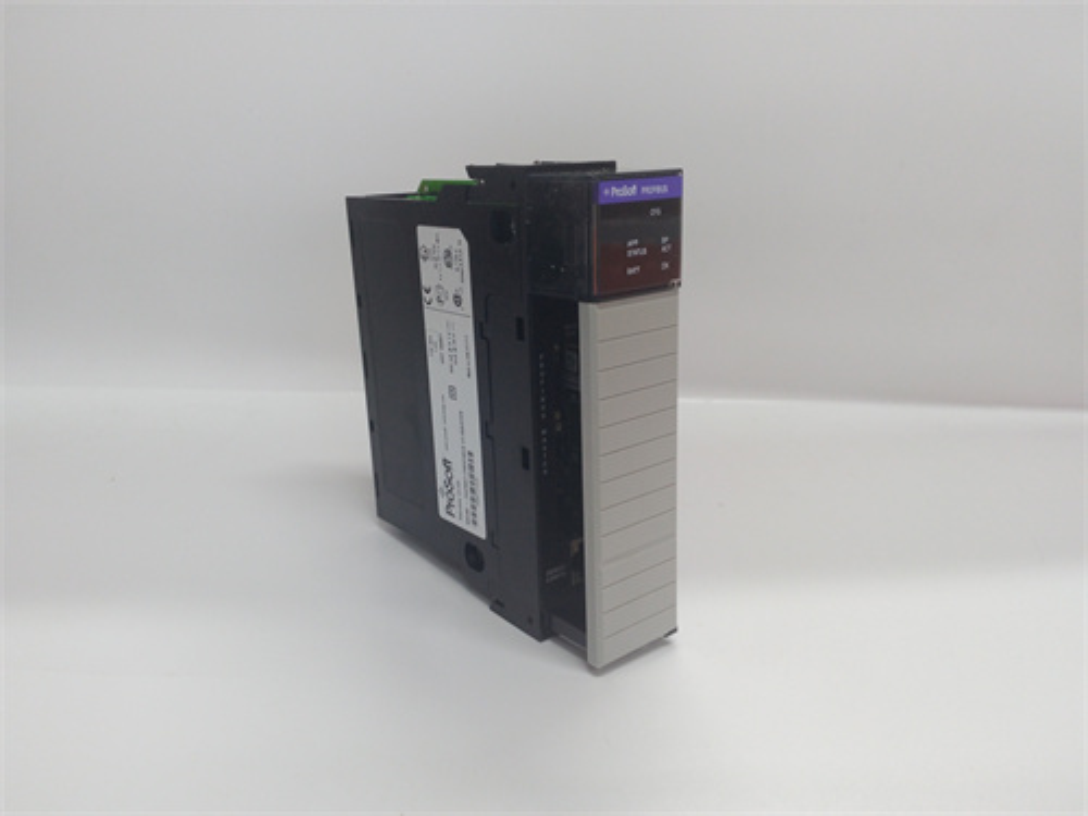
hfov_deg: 65.3
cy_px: 408
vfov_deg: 51.4
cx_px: 544
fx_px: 849
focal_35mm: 27
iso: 124
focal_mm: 3.79
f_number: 2
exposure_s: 1/33
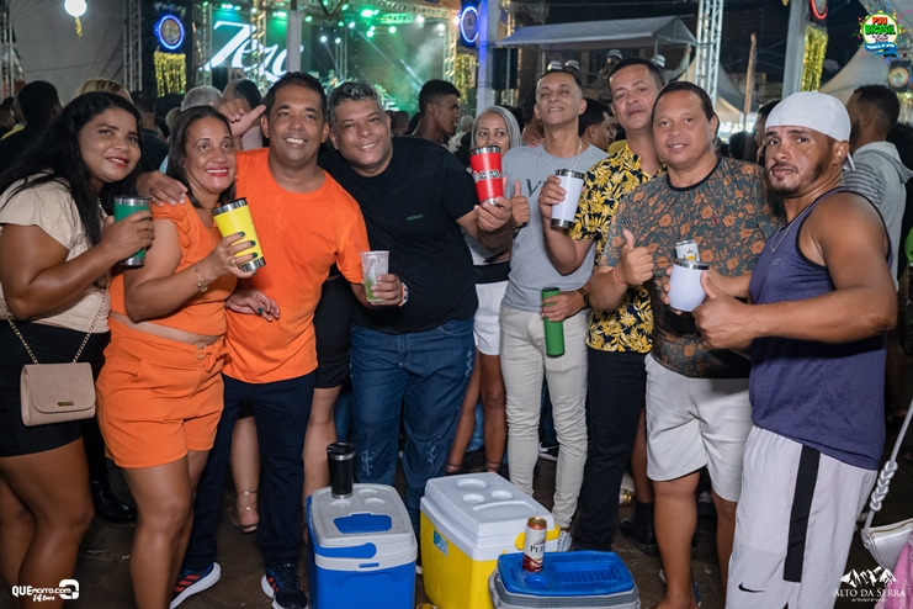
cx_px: 456
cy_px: 304
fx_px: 913
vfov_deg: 36.9
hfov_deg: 53.1
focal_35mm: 36
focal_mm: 24
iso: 2500
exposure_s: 1/160
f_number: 3.2
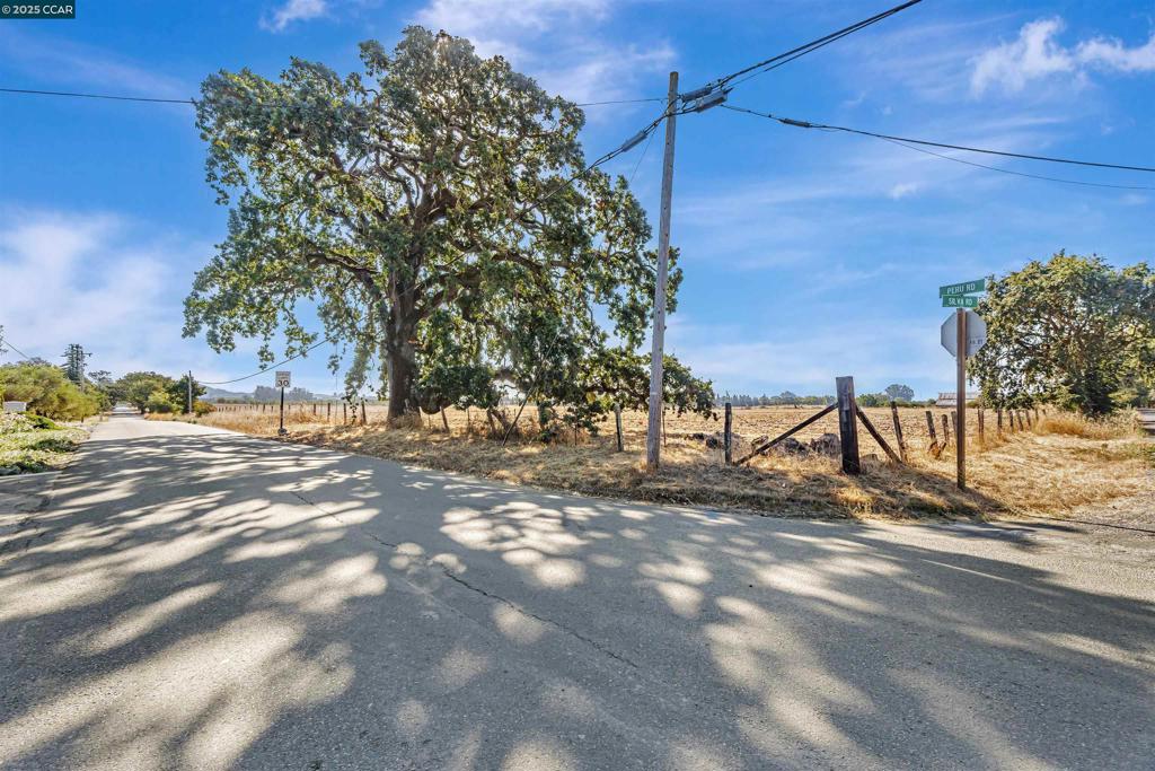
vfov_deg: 77.3
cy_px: 386
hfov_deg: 100.4
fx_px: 481
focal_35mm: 15
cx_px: 578
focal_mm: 10
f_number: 8
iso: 100
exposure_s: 1/320
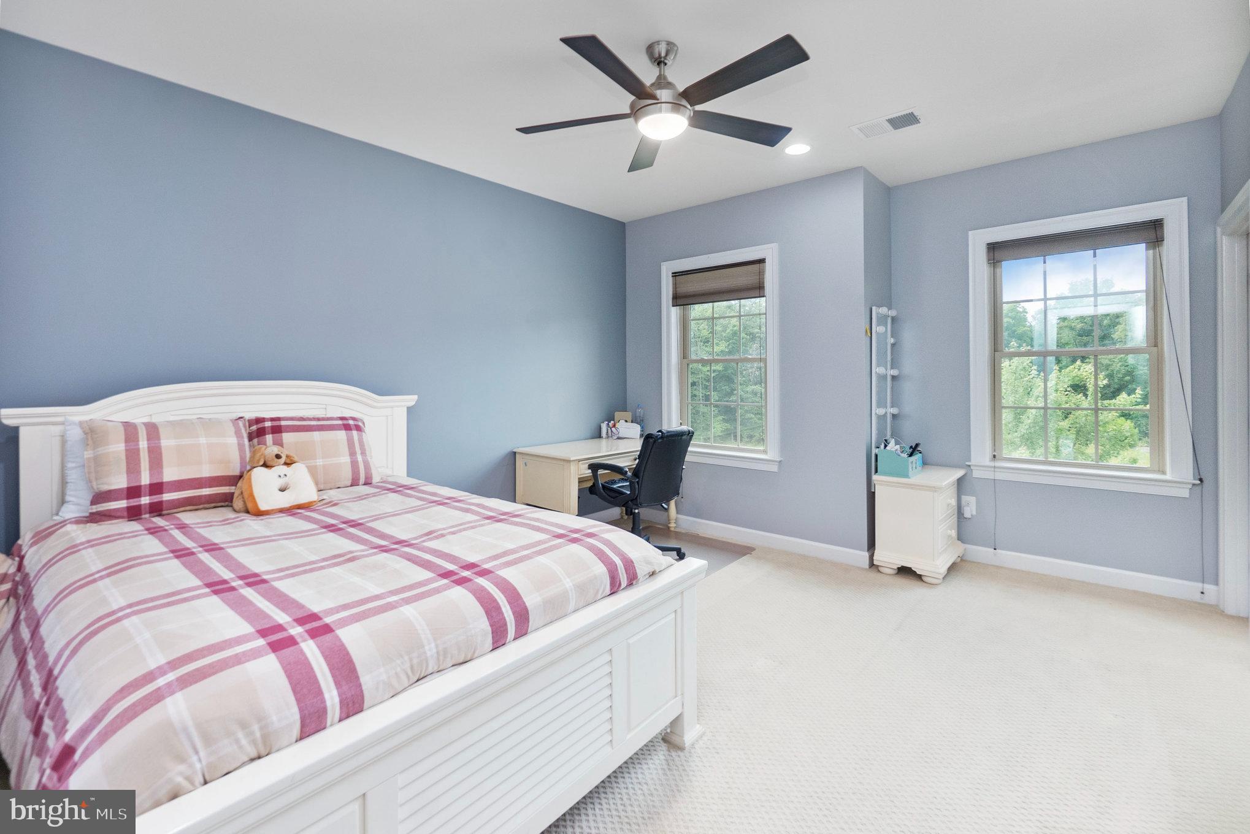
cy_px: 417
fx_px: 521
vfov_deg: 77.4
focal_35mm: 15
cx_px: 625
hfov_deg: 100.4
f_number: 7.1
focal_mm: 10
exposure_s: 1/2.5
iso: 400
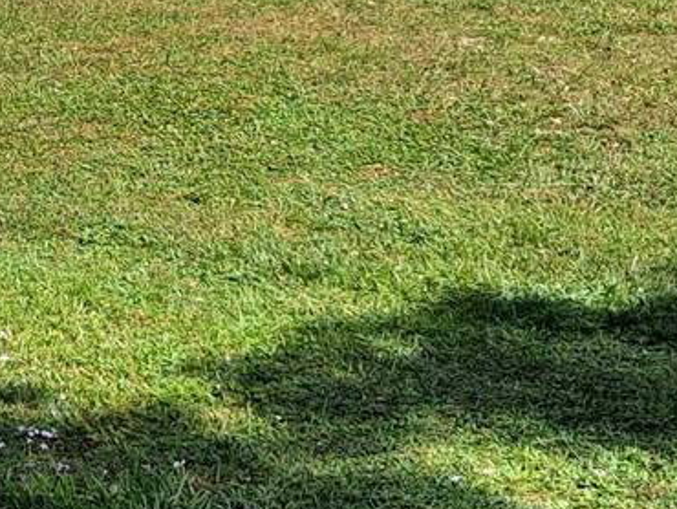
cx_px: -123
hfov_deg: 17.4
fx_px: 2114
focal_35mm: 108
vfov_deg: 13.5
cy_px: -37
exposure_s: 1/1233
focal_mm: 4.6
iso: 32
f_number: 2
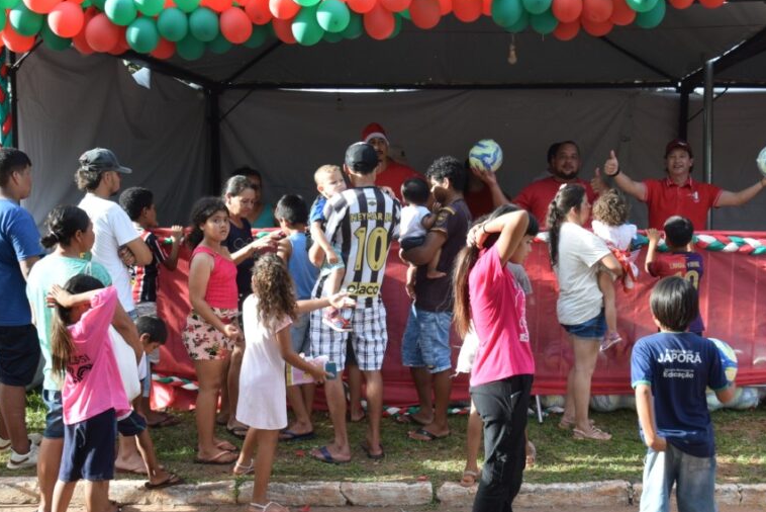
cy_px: 323
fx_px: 1079
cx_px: 464
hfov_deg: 38.9
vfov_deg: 26.6
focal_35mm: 51
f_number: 7.1
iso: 400
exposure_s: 1/200
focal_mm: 25
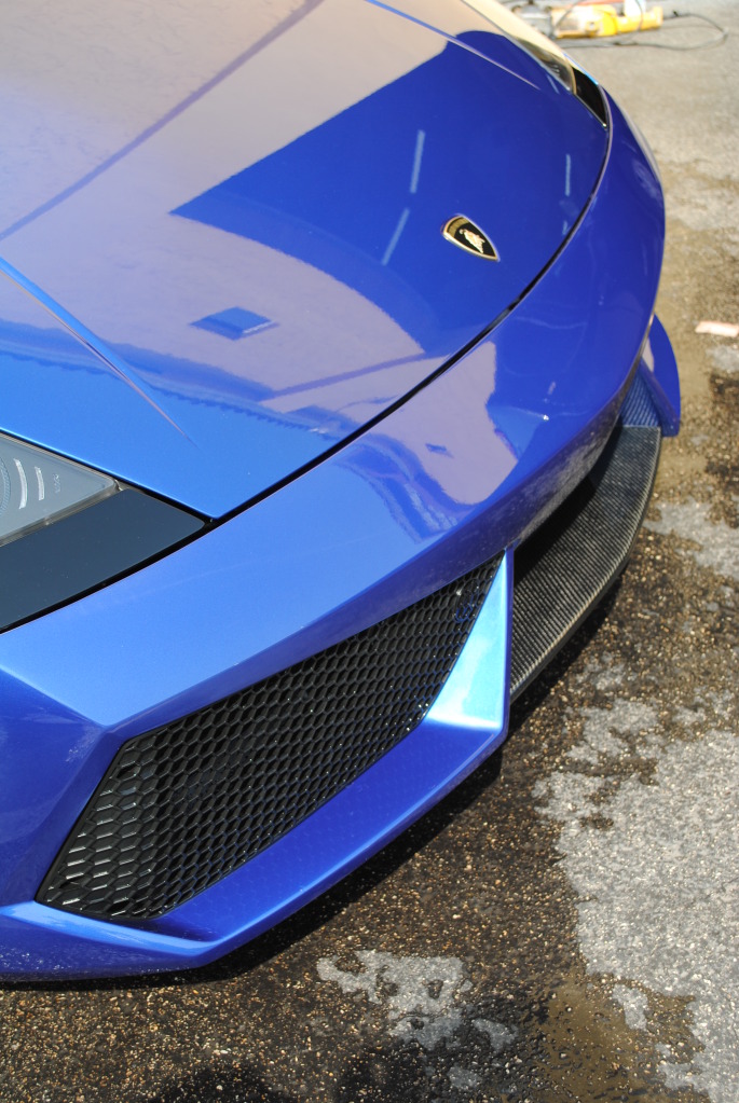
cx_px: 370
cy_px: 552
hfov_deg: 28.2
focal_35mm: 48
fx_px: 1473
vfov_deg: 41.1
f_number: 5.6
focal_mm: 32
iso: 110
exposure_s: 1/125
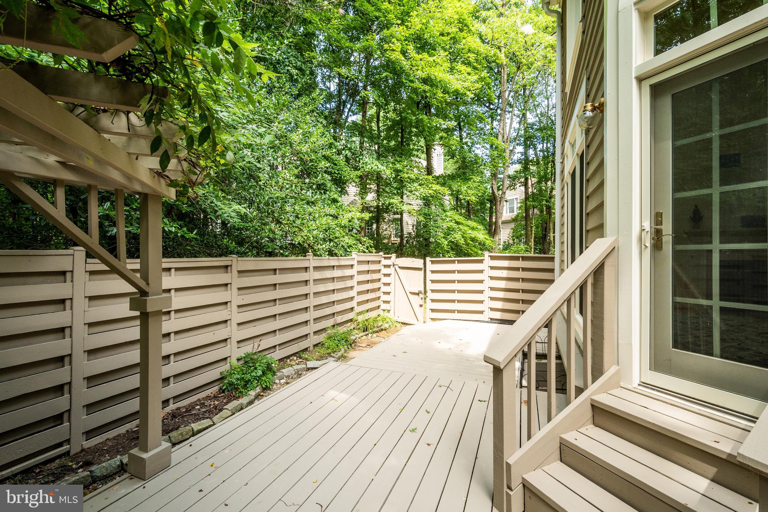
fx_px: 320
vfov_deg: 77.3
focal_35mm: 15
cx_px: 384
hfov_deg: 100.4
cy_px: 256
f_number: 9
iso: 500
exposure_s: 1/100
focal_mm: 10
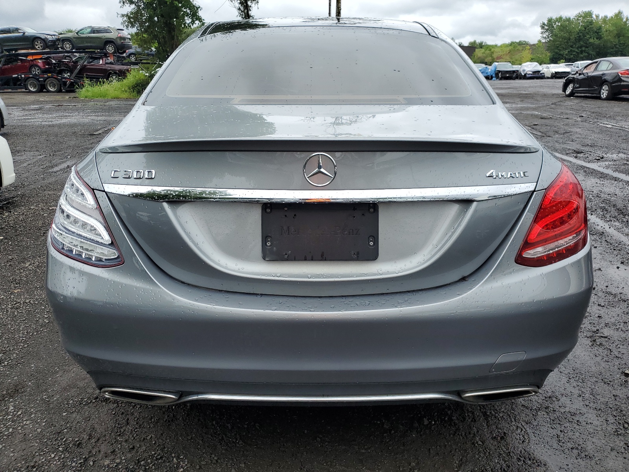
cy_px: 236
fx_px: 472
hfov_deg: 67.3
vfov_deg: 53.1
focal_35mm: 26
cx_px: 314
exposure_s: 1/1429
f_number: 1.5
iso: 50
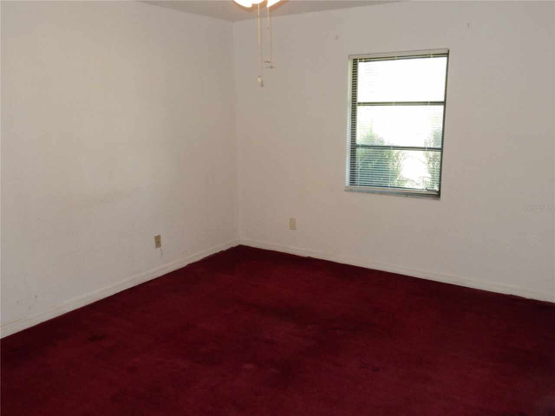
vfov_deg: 46.8
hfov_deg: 60.0
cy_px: 208
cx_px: 278
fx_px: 481
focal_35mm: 30
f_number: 4
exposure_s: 1/30
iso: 200
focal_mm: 5.4
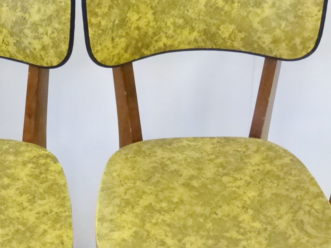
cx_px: 85
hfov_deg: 21.1
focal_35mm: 92
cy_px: 140
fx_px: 880
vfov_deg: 16.1
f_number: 4.2
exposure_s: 1/30
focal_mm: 8.5
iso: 800
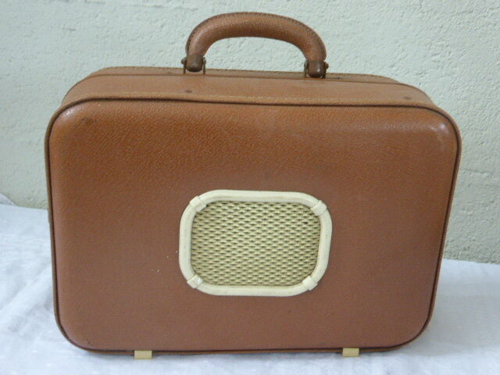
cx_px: 250
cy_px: 188
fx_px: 708
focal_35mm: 49
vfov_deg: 29.7
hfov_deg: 38.9
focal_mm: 8.5
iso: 400
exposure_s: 1/20
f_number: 4.2
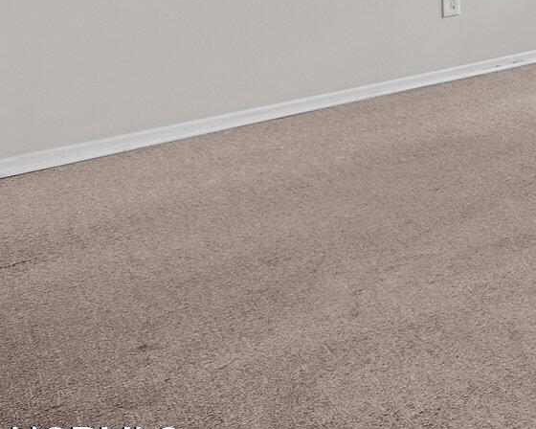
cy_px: -226
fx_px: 793
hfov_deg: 25.4
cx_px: 850
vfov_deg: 23.6
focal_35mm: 50
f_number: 4
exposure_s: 1/2.5
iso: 200
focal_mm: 7
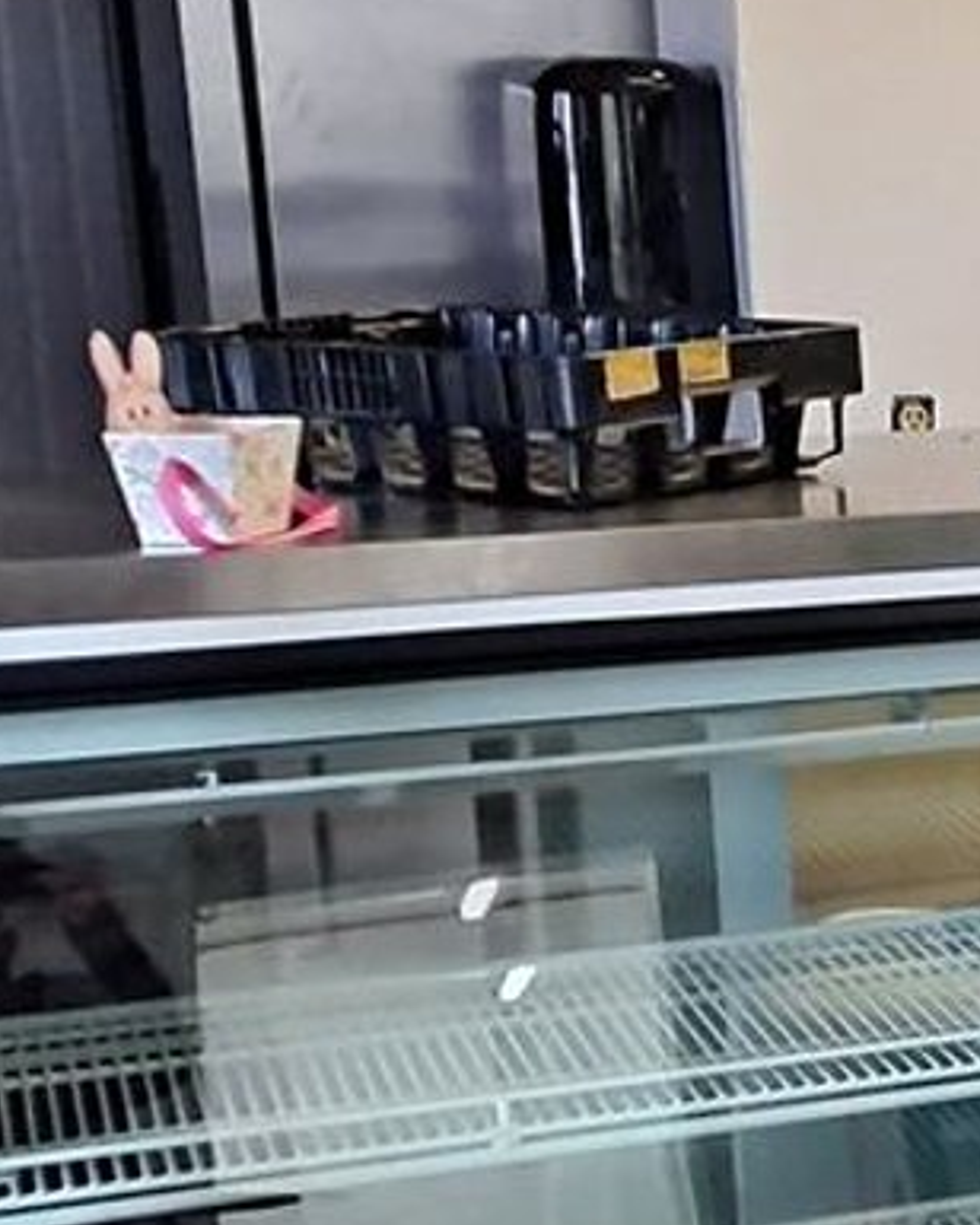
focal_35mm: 96
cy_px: 714
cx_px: 1876
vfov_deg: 19.9
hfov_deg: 13.9
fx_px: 3481
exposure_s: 1/60
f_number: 2
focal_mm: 4.6
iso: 250
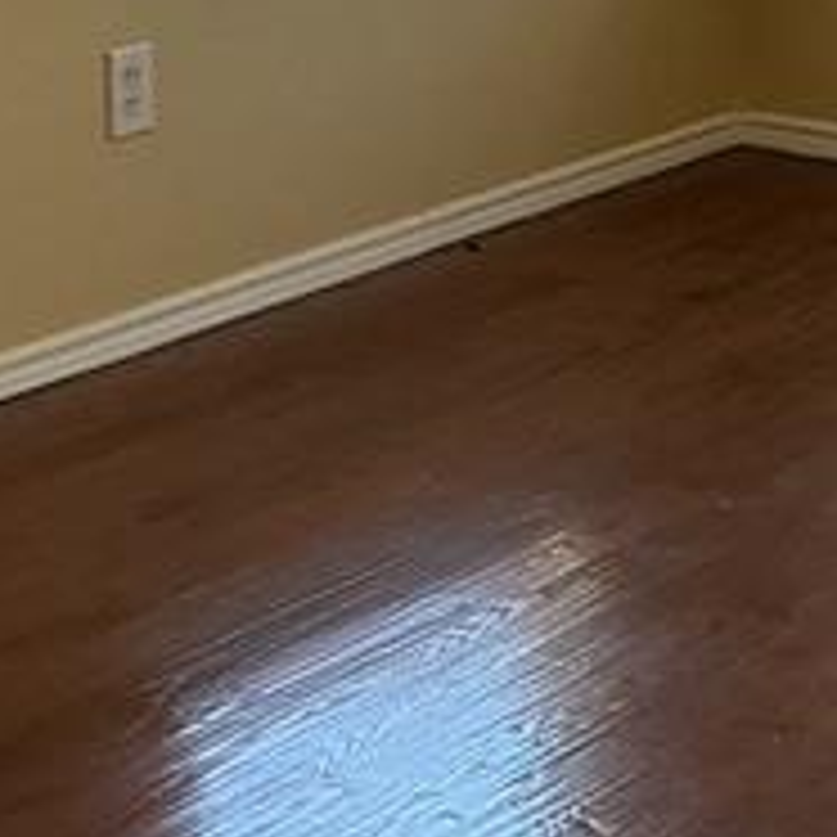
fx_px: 3857
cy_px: 58
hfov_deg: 11.7
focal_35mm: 141
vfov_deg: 12.3
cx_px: 1350
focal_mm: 3
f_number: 1.8
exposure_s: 1/120
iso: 40
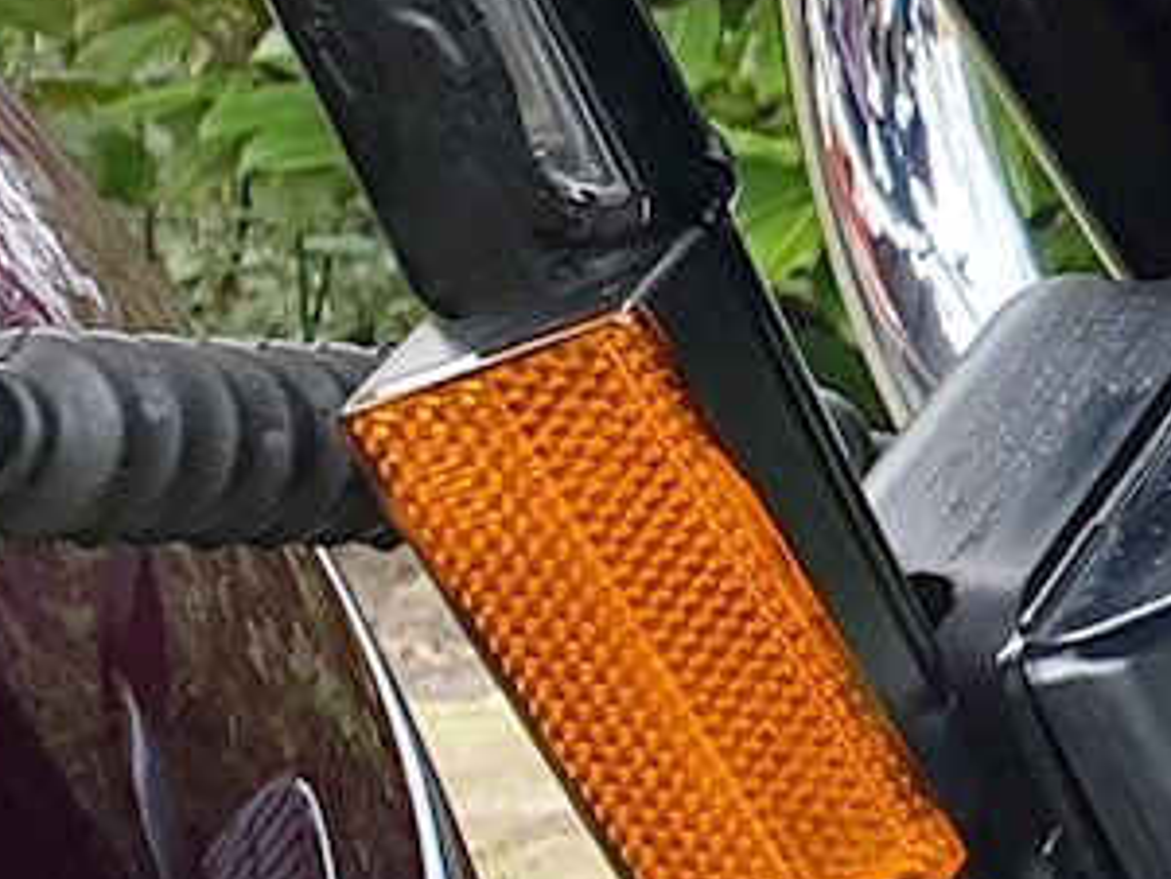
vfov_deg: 8.9
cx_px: 3552
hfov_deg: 9.3
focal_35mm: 166
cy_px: 342
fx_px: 5618
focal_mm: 4.3
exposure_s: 1/50
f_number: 2.4
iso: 100
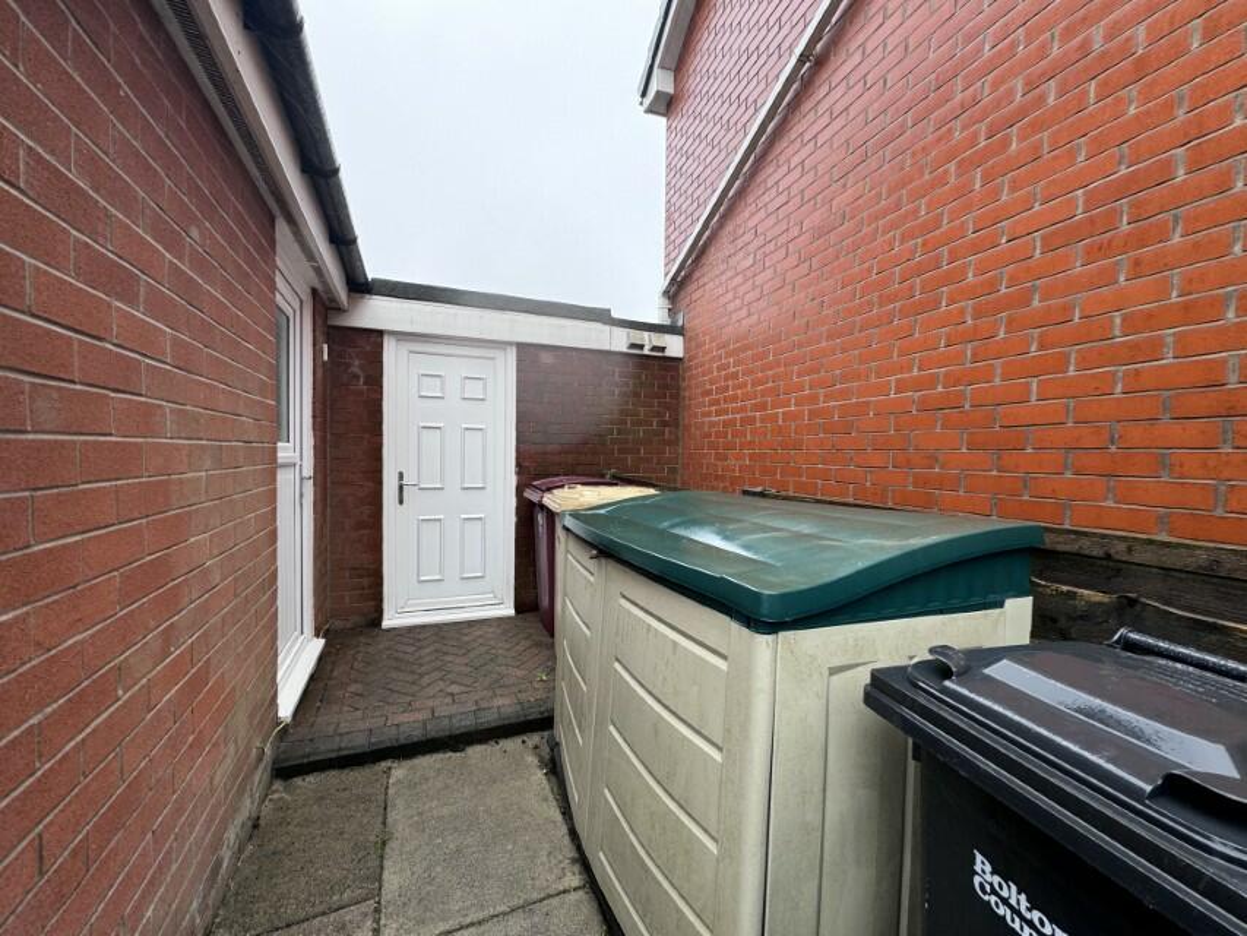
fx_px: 504
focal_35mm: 14
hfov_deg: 102.1
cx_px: 624
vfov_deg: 85.7
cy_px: 468
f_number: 2.2
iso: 40
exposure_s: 1/109
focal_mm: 2.22
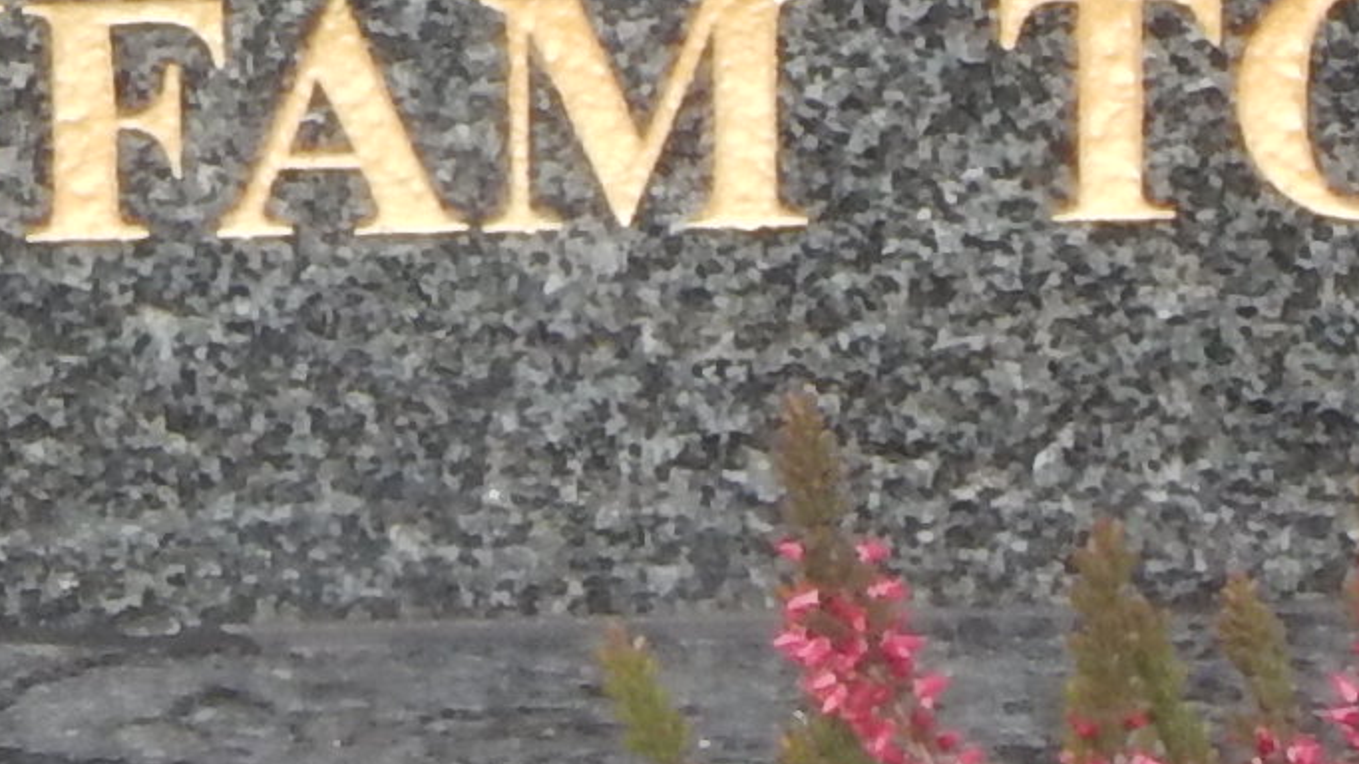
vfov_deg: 1.8
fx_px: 24357
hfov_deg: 3.2
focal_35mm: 676
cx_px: -149
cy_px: -1616
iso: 125
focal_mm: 16.6
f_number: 4.7
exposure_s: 1/160
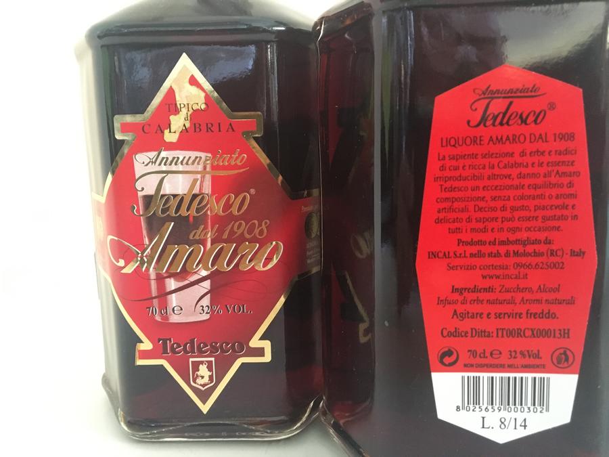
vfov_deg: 48.2
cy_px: 228
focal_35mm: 29
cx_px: 304
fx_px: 510
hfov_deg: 61.7
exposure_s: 1/17
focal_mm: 4.15
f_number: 2.2
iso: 320
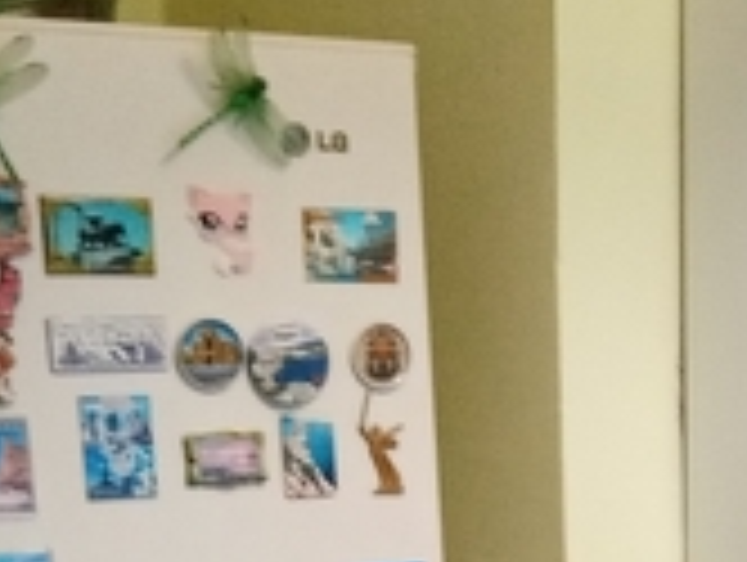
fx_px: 2161
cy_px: 904
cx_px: 1004
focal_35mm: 100
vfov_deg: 13.7
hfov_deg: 18.1
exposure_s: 1/25
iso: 378
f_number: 1.8
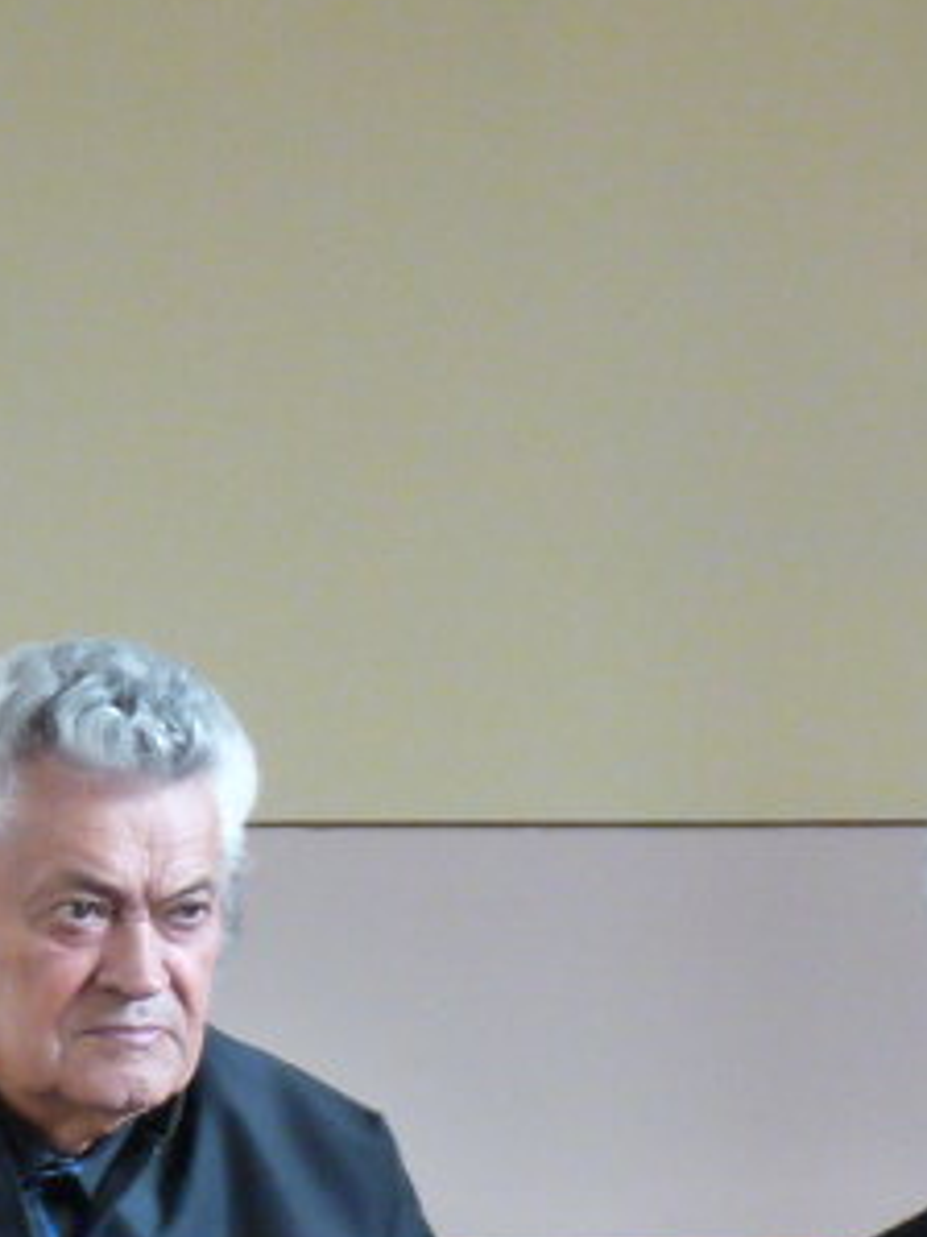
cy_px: 960
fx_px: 15436
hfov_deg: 3.4
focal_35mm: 432
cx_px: 944
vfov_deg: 4.6
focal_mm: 20.8
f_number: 3.6
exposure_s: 1/80
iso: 500
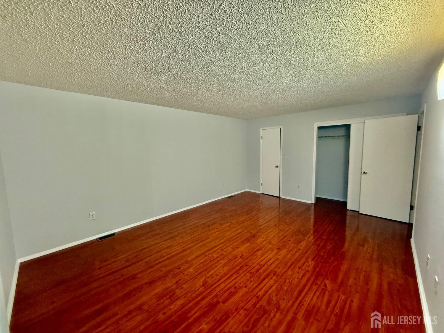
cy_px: 166
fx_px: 180
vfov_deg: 85.7
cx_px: 222
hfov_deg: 102.1
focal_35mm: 14
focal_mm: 2.22
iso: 250
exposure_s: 1/60
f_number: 2.2
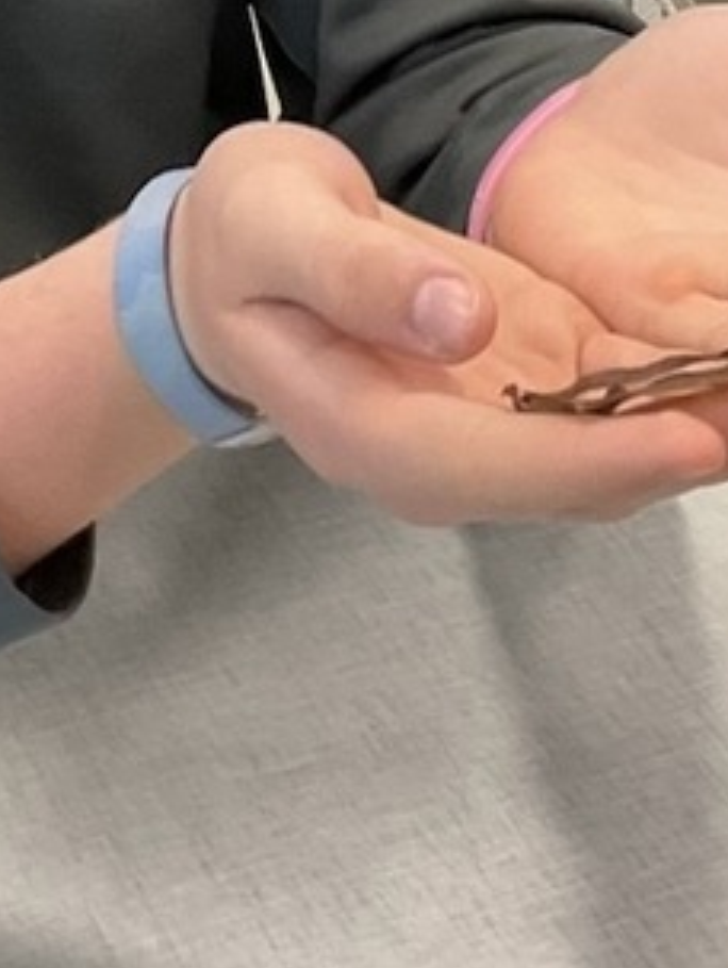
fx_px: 2742
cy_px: -310
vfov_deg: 18.5
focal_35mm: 98
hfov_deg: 15.0
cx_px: 139
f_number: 1.8
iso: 100
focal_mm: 3
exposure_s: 1/60
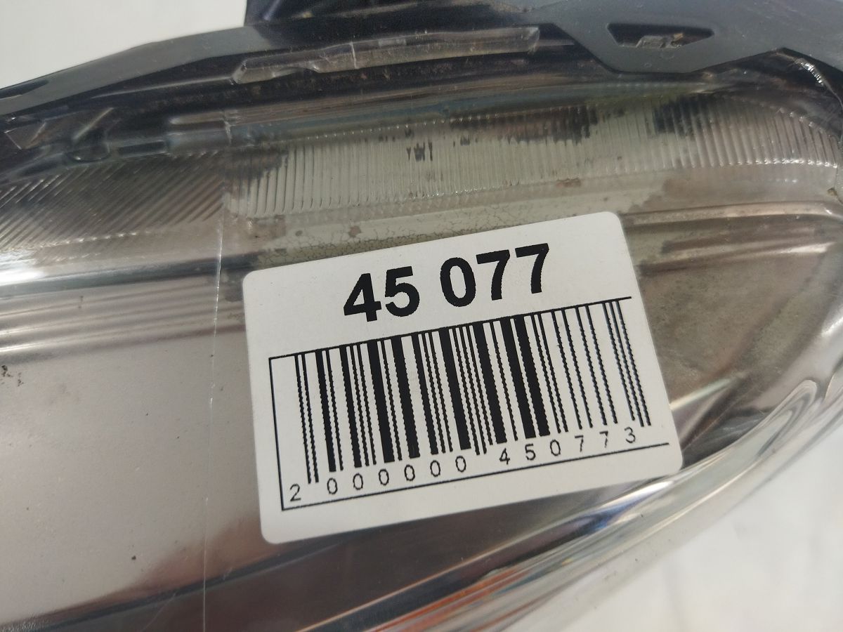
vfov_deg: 51.4
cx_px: 422
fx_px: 658
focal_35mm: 27
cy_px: 316
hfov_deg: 65.3
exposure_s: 1/50
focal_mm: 4.71
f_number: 1.79
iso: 139
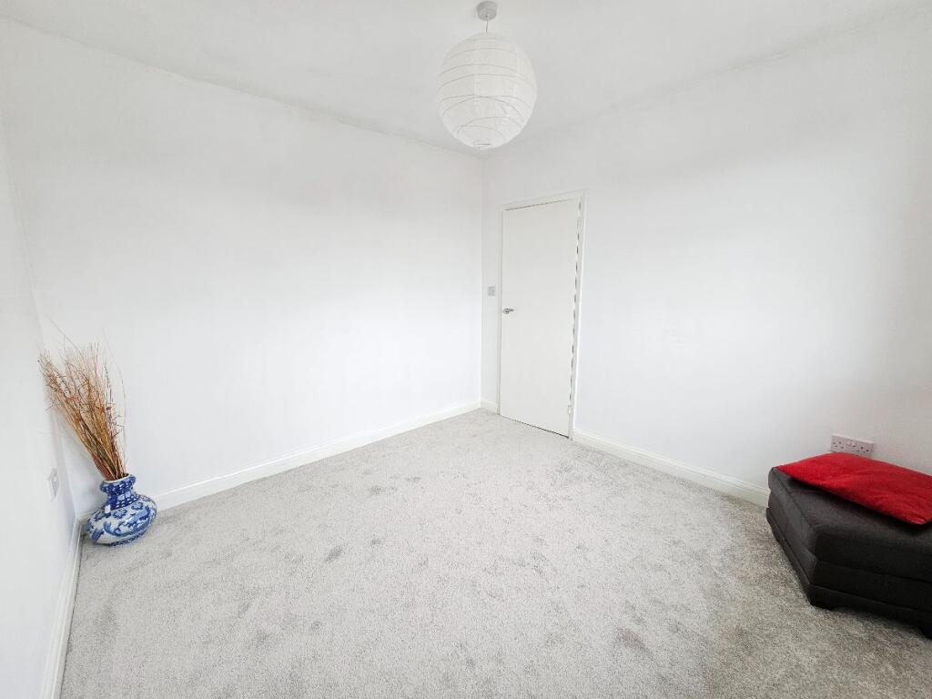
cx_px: 466
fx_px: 350
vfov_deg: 89.9
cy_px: 350
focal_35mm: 13
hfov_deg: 106.2
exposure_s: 1/100
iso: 64
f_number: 2.2
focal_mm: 2.2
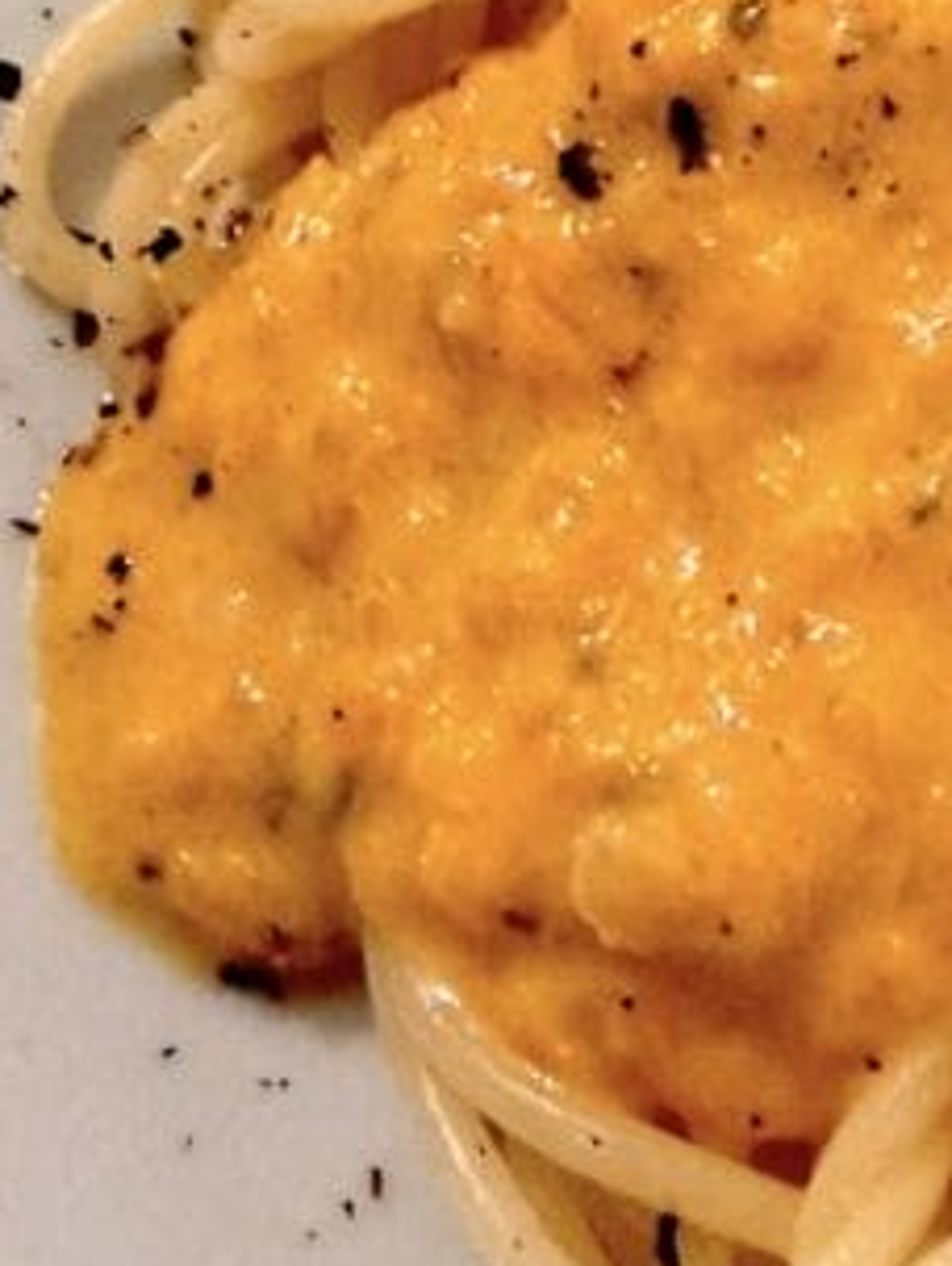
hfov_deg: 16.6
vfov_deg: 21.8
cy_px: -359
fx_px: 2964
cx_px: 1428
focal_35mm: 81
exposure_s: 1/50
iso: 500
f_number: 2.2
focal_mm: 2.22
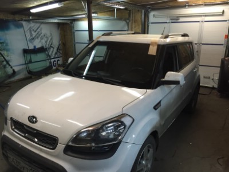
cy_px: 86
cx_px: 114
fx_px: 192
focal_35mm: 29
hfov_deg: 61.7
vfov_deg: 48.2
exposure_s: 1/33
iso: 100
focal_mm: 4.15
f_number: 2.2
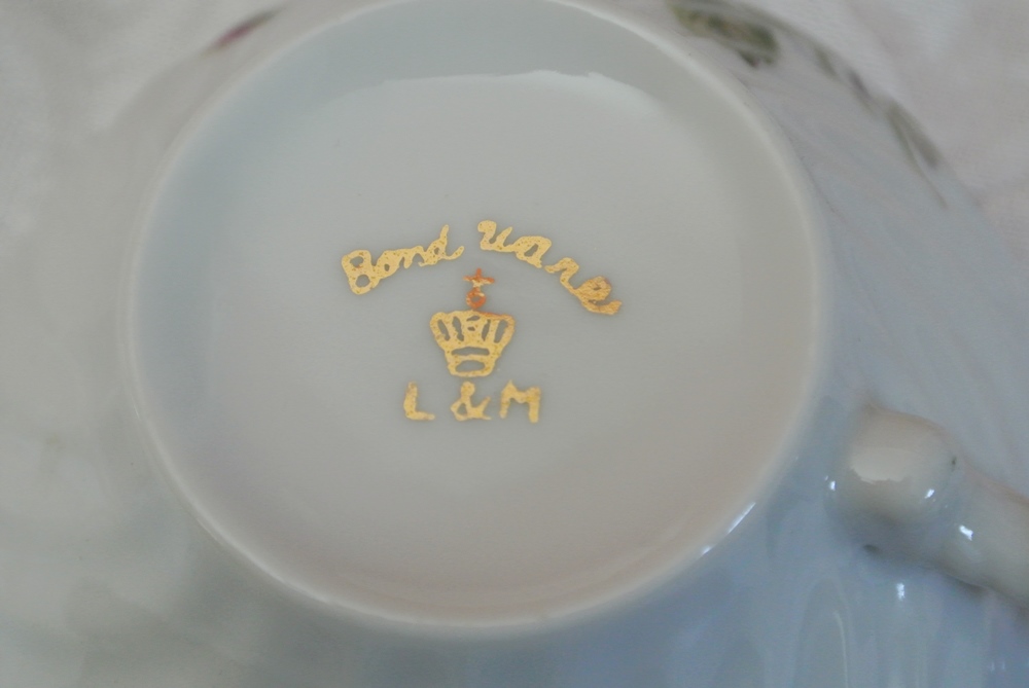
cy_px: 344
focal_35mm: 81
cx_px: 514
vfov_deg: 16.9
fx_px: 2318
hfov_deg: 25.0
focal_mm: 30
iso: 800
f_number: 5.6
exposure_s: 1/30
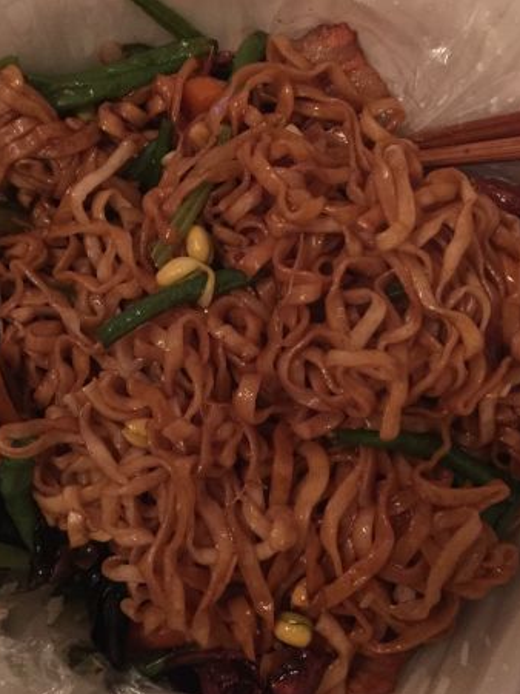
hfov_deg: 32.2
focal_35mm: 45
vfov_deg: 42.0
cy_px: 291
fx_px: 902
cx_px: 267
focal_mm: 4.15
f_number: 2.2
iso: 160
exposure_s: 1/4
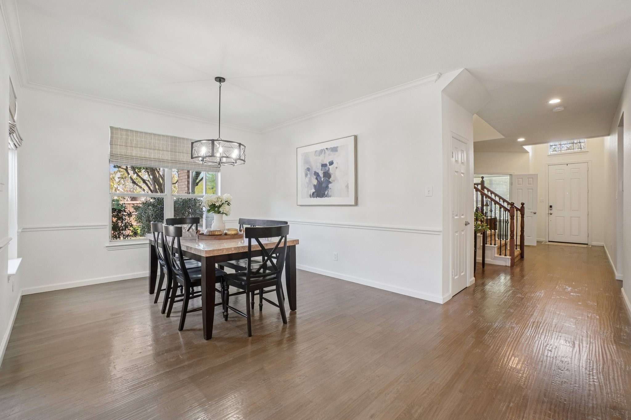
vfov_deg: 77.3
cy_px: 210
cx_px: 316
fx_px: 263
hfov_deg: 100.4
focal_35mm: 15
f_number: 8
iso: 400
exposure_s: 1/20
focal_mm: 10
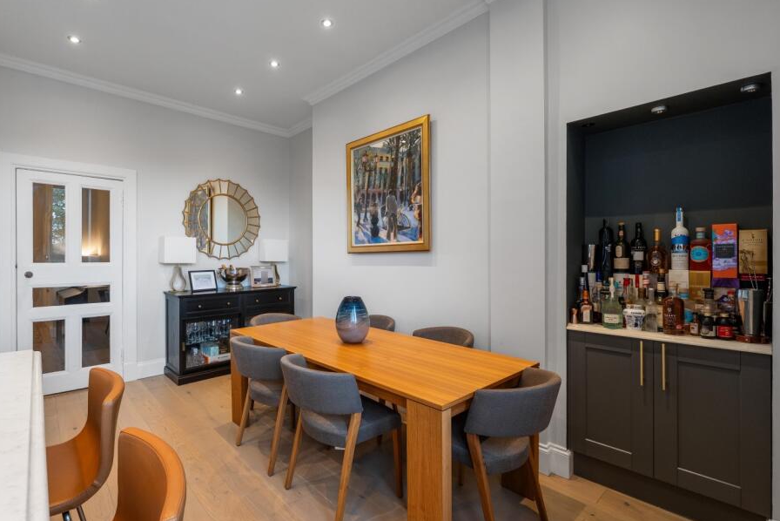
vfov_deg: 73.7
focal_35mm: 16
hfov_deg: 96.1
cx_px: 338
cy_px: 278
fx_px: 347
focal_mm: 14
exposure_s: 1/15
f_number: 8
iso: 640
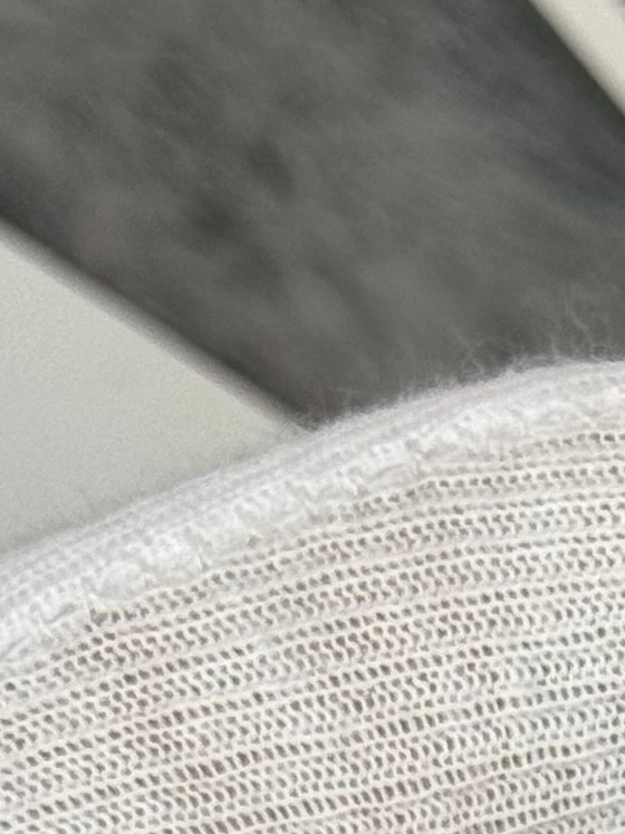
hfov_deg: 5.6
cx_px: 1413
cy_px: 1881
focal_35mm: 259
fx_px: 6237
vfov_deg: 7.3
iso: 64
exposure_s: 1/719
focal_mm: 6.76
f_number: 1.78
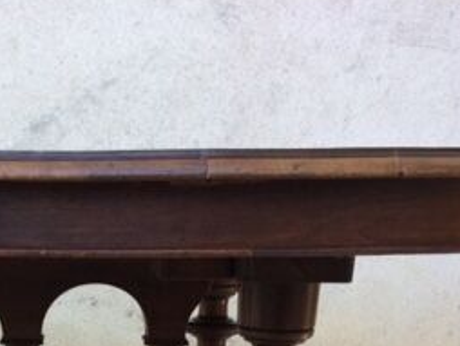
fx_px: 971
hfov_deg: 25.5
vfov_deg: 19.1
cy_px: 411
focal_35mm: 73
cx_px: 11
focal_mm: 4.15
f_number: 2.2
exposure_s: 1/120
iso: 64
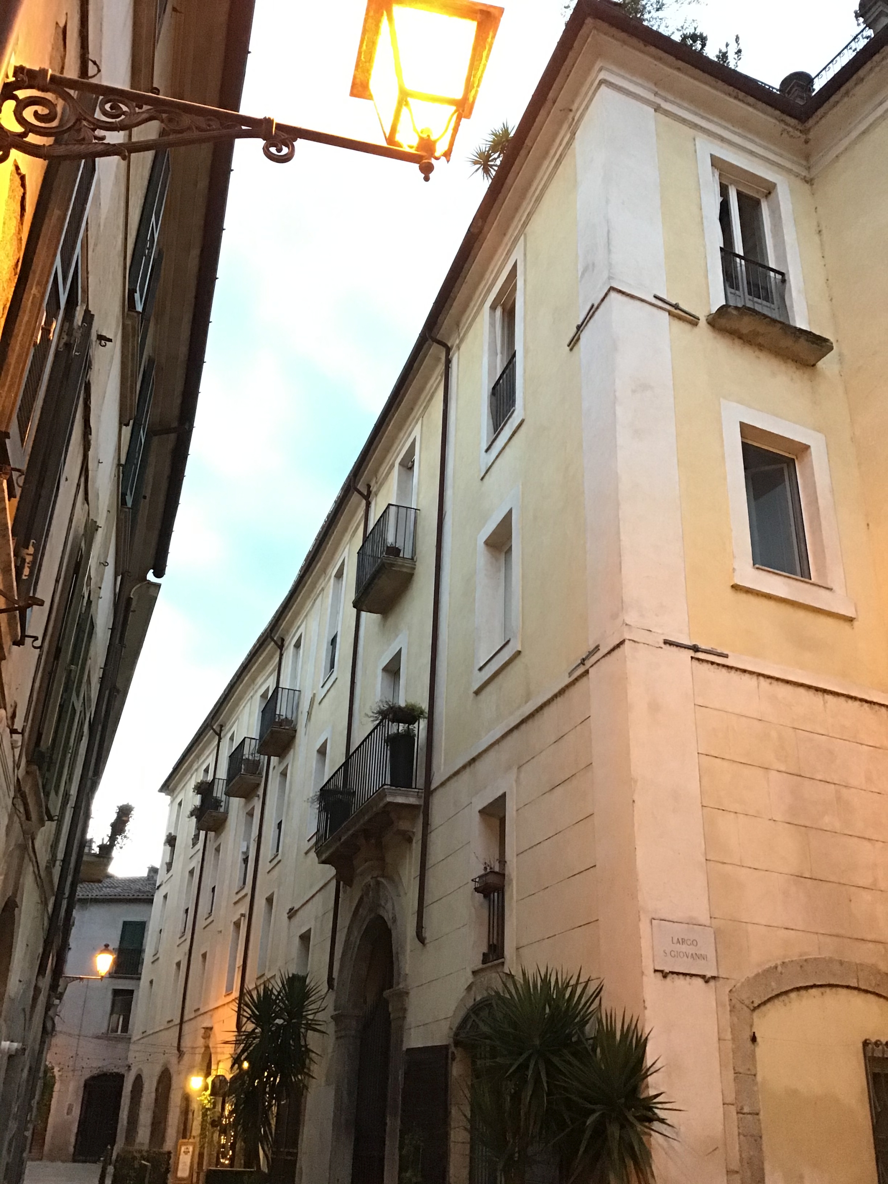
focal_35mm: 31
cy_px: 592
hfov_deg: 45.4
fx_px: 1060
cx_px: 444
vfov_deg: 58.4
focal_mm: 3.3
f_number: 2.4
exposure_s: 1/20
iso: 200
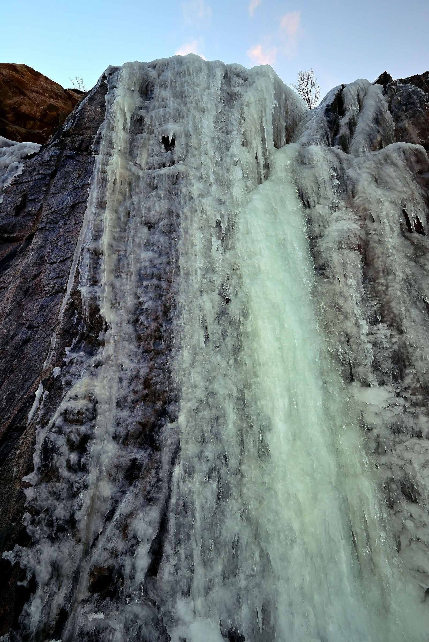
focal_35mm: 14
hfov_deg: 81.3
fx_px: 250
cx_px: 214
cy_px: 321
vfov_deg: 104.2
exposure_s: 1/10
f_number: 13
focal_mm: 14
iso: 320
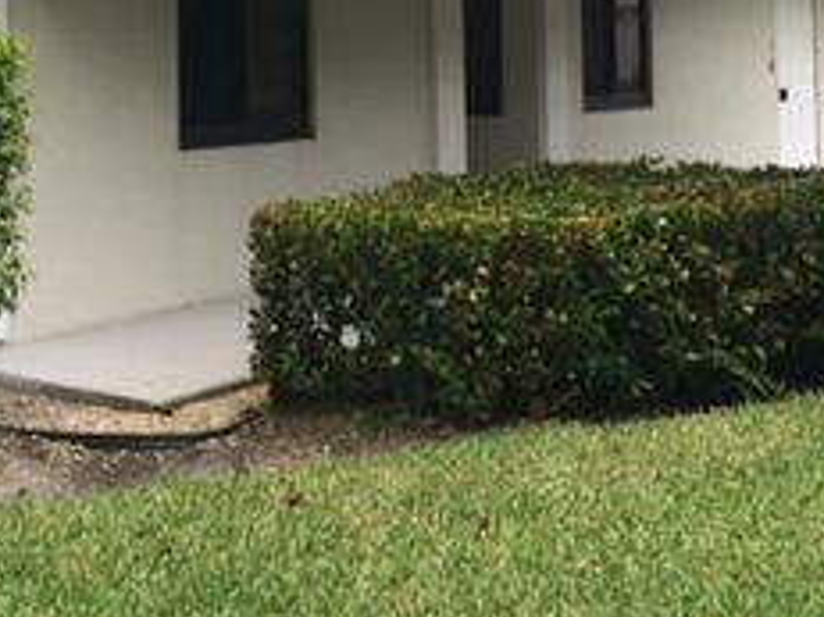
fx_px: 1546
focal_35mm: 65
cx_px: 414
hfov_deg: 29.8
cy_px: -16
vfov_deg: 21.7
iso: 32
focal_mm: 4.12
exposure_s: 1/268
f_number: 2.2
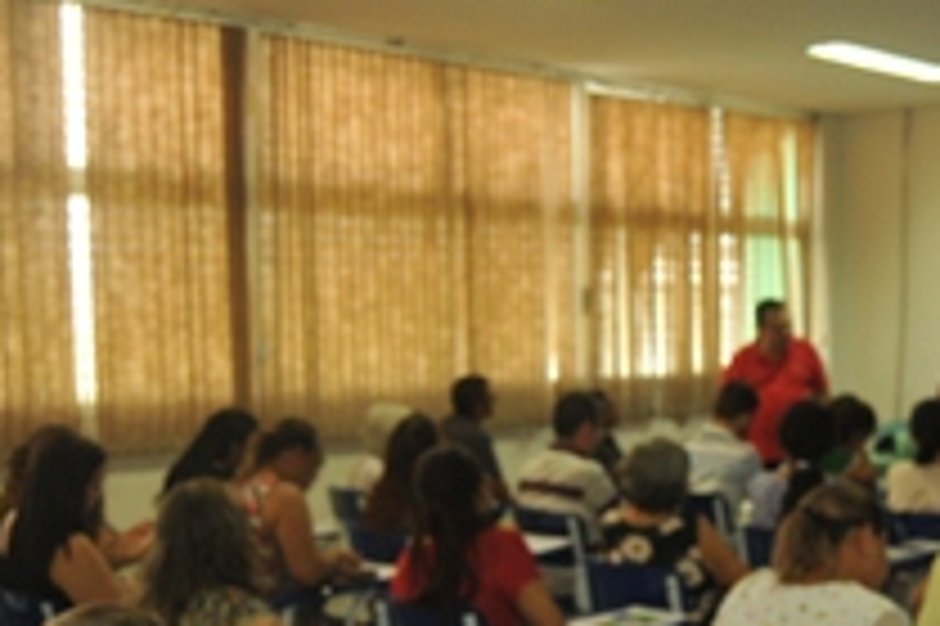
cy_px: 464
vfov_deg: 23.1
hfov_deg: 33.0
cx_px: 814
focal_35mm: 58
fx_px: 1513
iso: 400
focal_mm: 18
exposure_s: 1/60
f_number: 4
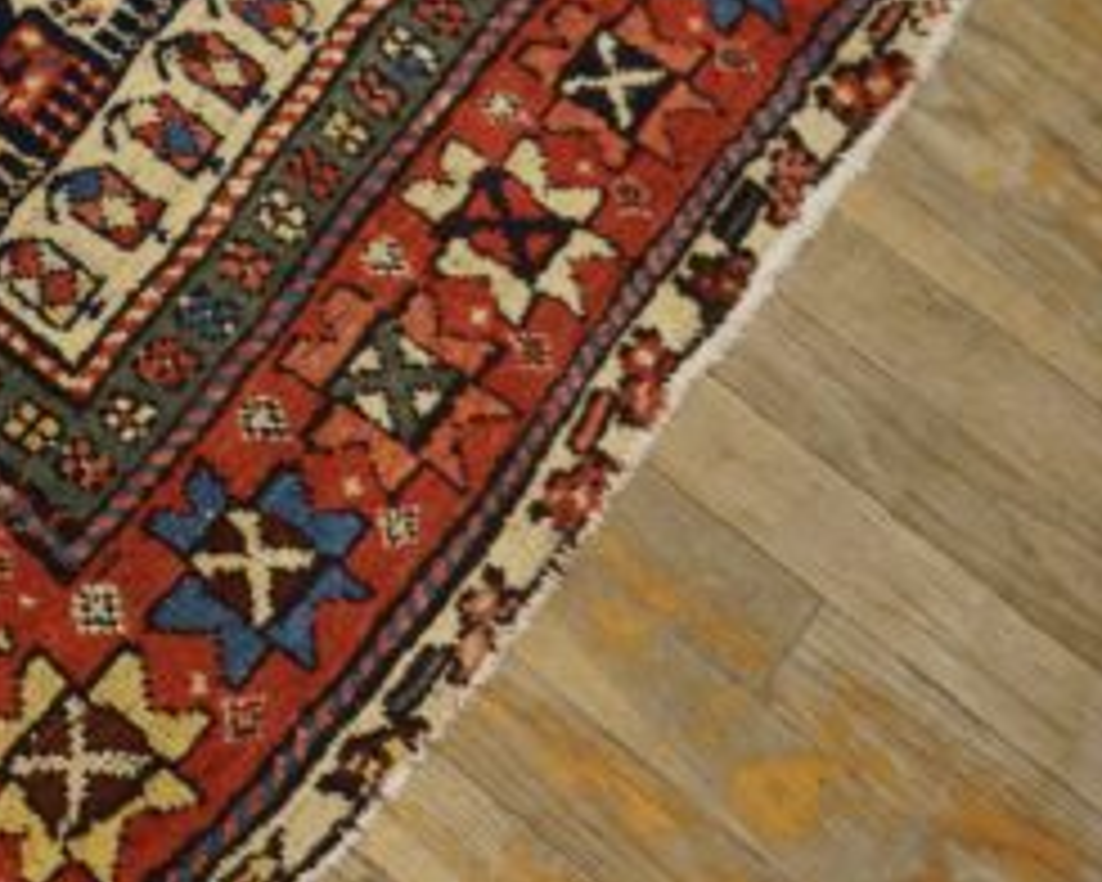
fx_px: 2022
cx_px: -207
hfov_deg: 27.1
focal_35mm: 62
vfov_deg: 24.3
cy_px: 200
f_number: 4
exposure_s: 1/60
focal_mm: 18
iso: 640
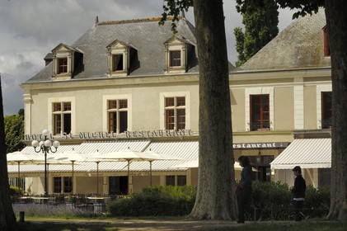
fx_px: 1011
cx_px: 174
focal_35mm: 105
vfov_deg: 13.0
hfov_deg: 19.5
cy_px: 116
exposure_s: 1/160
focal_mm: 70
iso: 100
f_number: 11
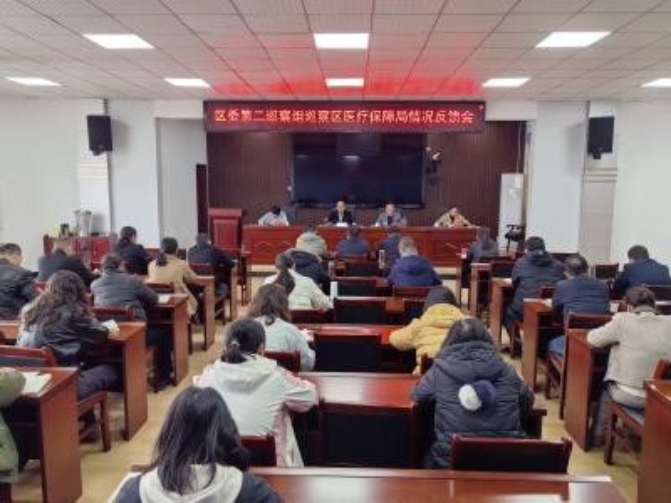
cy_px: 252
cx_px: 336
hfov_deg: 65.3
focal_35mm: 27
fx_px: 523
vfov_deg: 51.4
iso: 80
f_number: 2
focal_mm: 5.72
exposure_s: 1/50
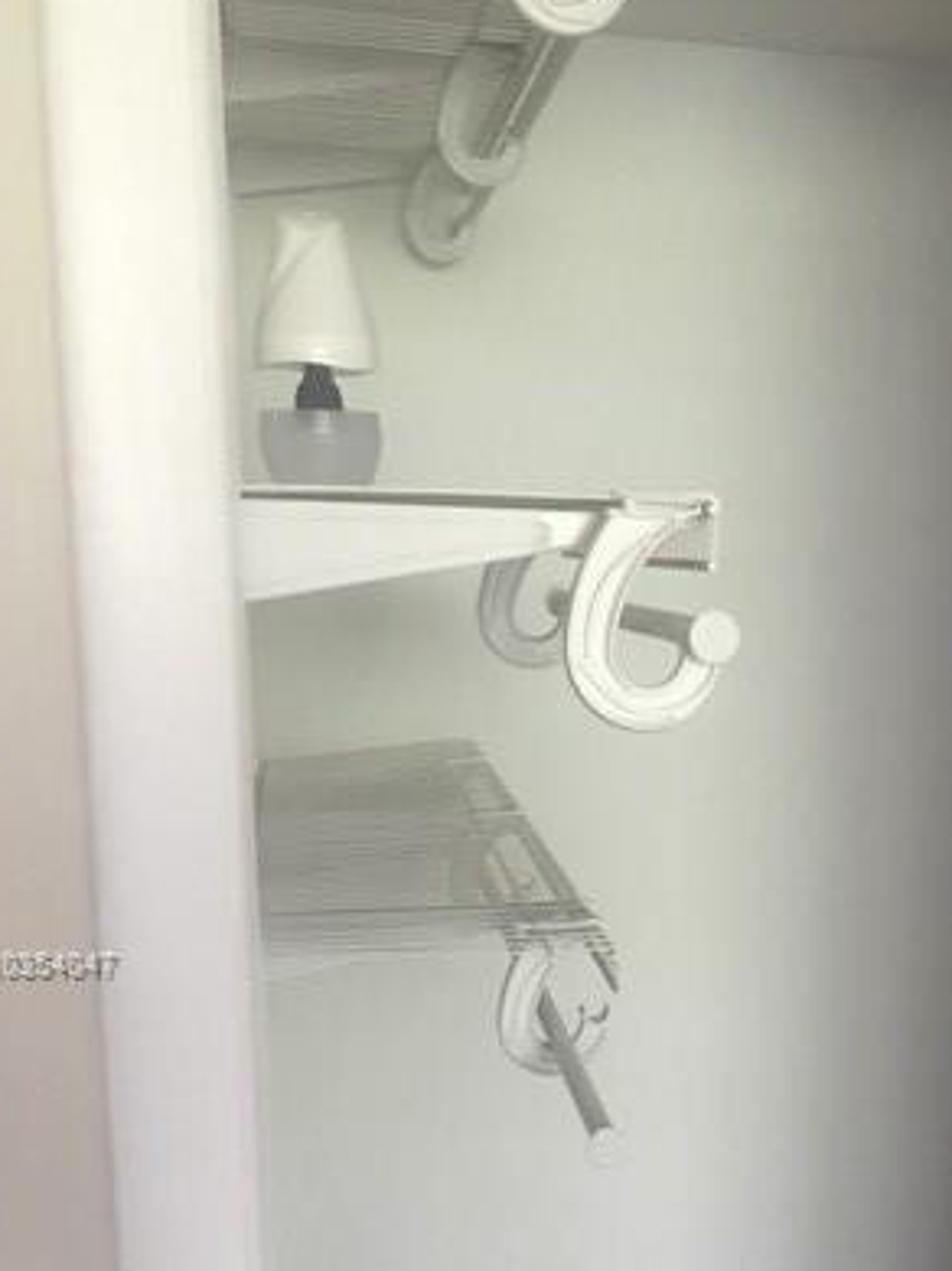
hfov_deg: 30.8
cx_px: 740
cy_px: 968
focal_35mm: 46
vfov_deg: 40.0
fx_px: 1689
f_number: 1.8
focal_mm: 3.99
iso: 100
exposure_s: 1/6
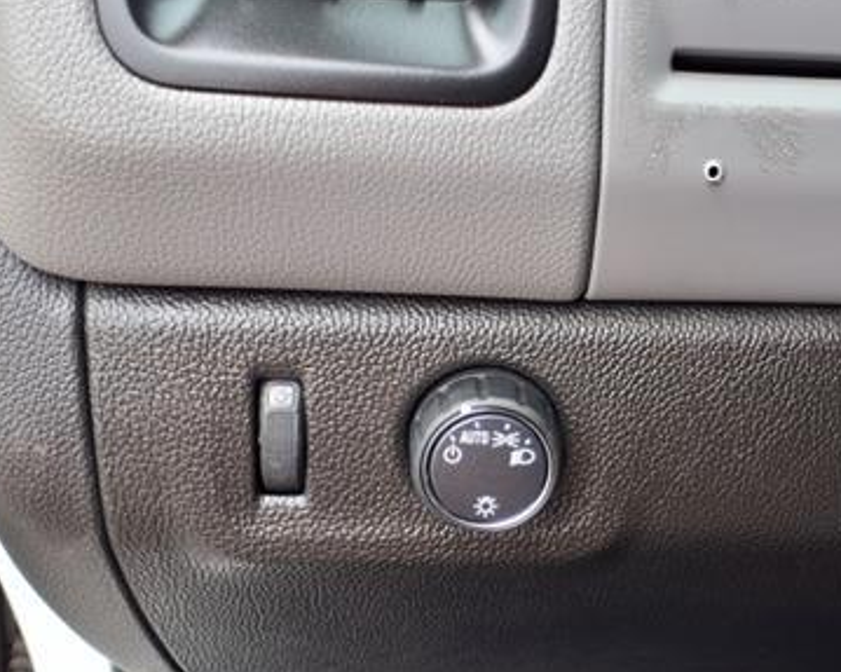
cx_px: 609
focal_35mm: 47
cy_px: 363
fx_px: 1170
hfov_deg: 38.7
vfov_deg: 32.1
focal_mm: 3.58
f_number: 1.9
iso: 40
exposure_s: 1/120
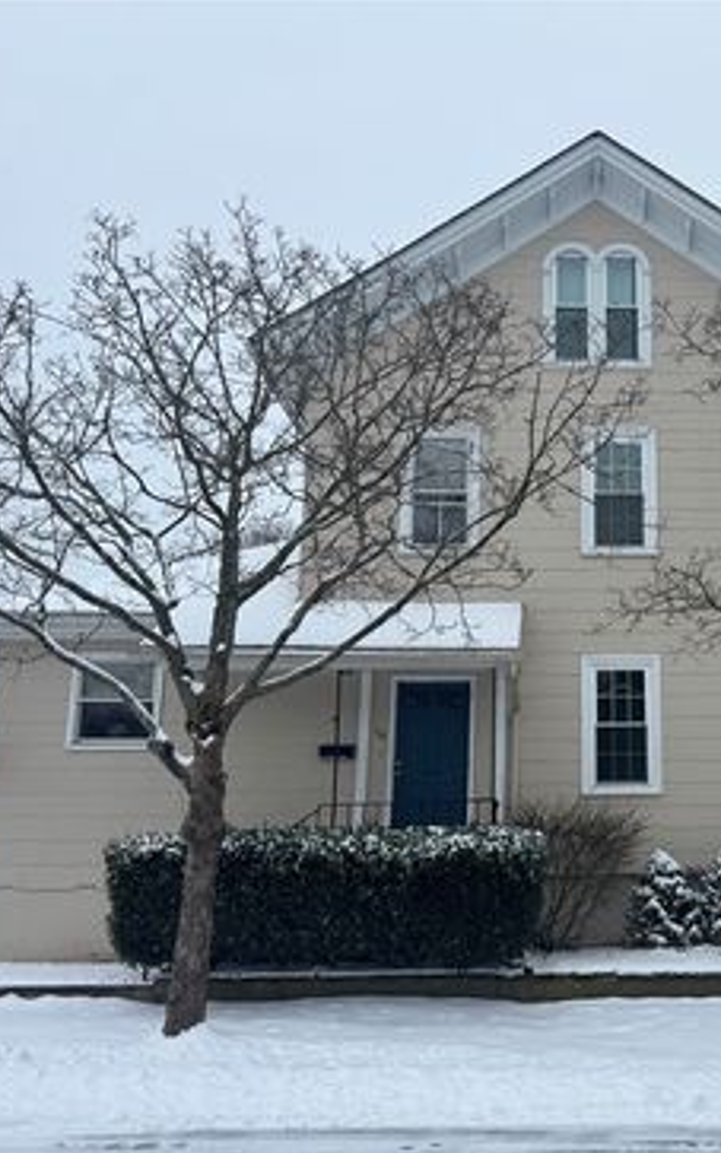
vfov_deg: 55.3
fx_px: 1100
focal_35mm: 35
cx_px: 603
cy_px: 592
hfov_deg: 34.8
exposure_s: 1/1923
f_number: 1.78
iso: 80
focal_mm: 6.76
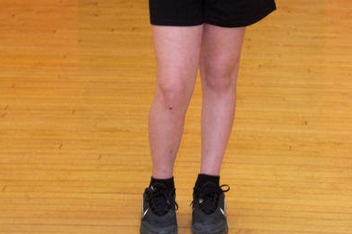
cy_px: -13
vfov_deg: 9.6
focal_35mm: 141
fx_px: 1378
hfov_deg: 14.6
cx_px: 189
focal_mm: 68
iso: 800
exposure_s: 1/80
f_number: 7.1
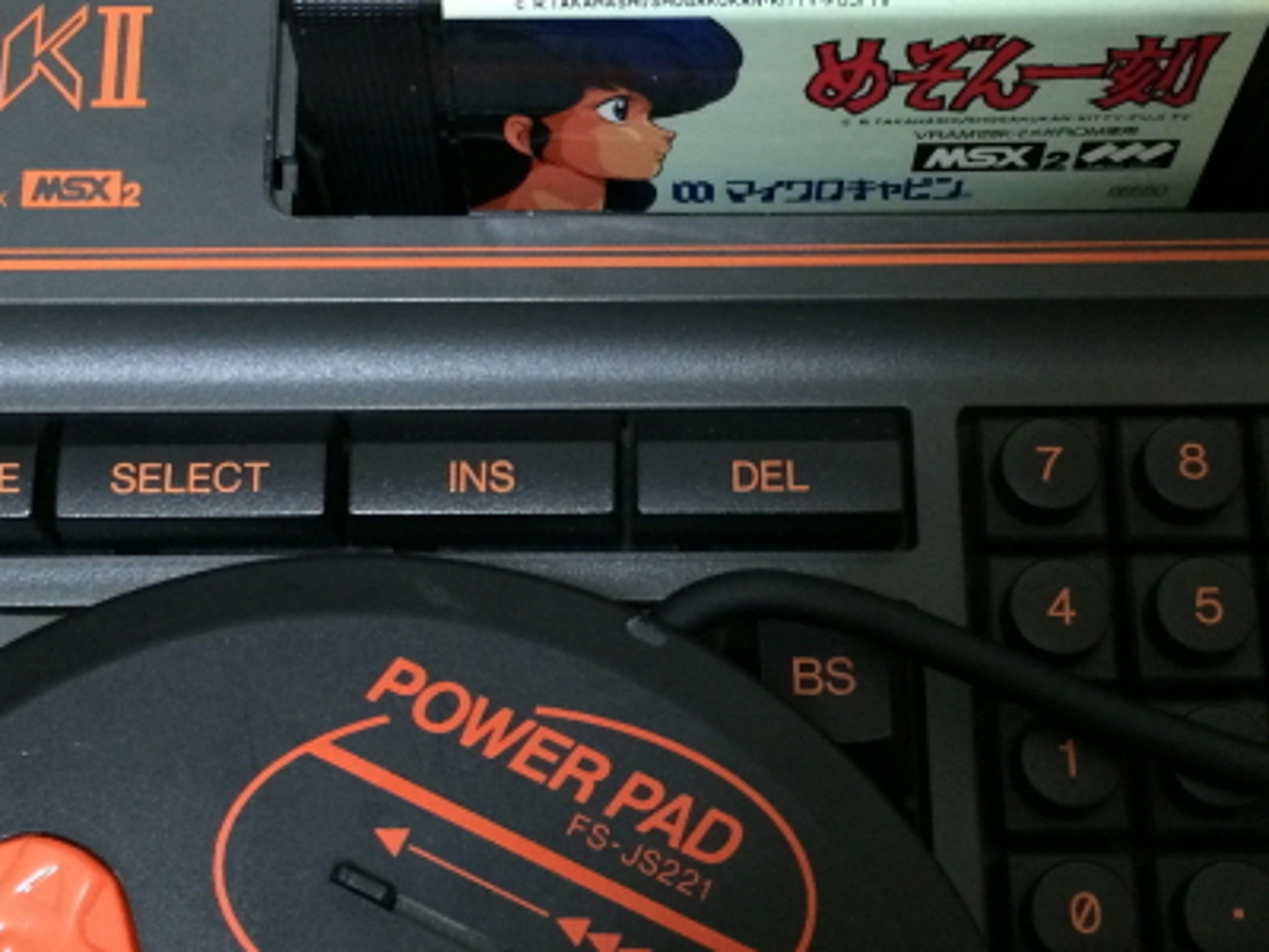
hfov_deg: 32.2
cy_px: 447
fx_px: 2200
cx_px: 650
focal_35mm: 60
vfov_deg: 24.4
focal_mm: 4.12
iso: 320
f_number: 2.2
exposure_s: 1/20
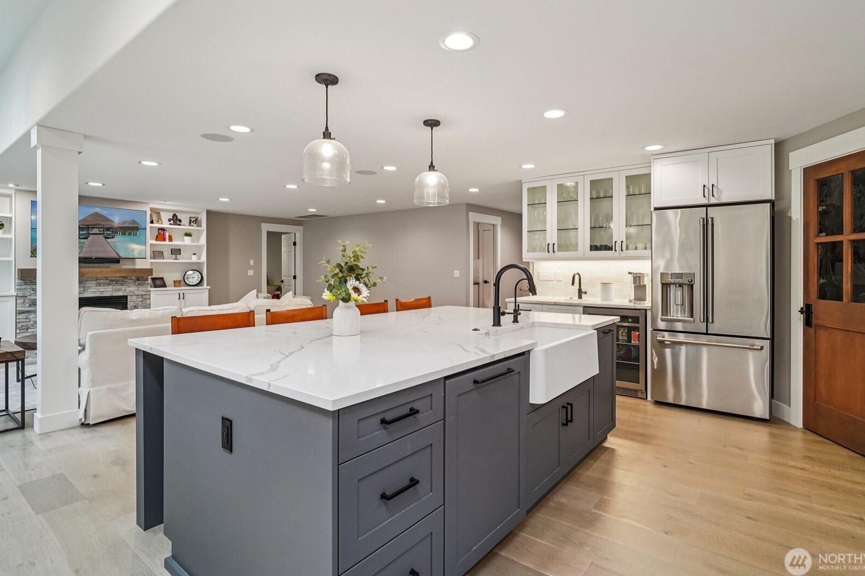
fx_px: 408
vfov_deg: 70.4
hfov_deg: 93.2
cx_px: 457
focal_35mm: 17
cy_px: 276
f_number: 8
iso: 1600
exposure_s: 1/30
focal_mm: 16
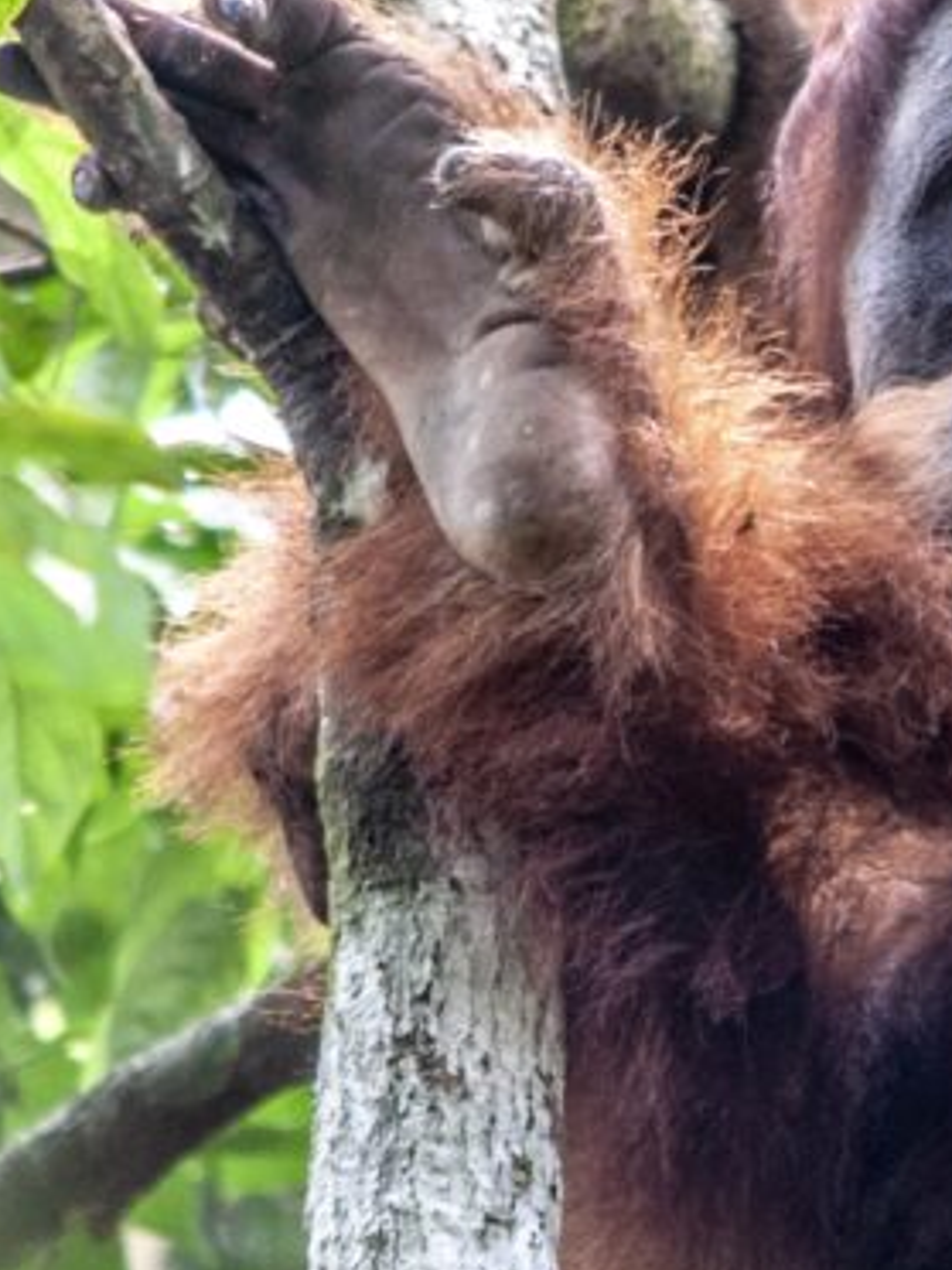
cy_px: 712
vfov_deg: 1.7
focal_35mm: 1172
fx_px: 42976
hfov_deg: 1.3
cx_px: 826
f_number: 5.6
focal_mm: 280
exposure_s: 1/30
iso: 1600
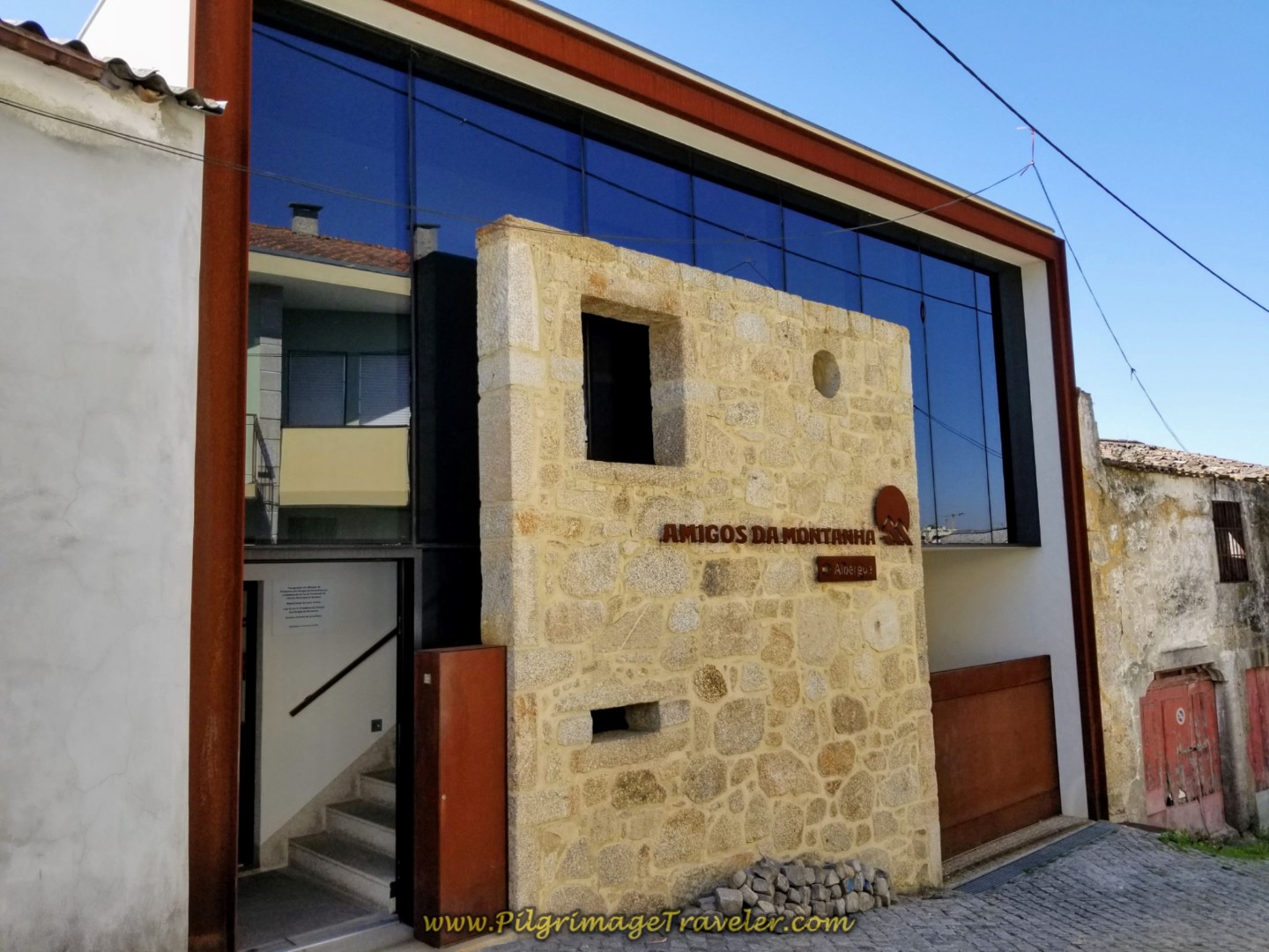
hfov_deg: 67.3
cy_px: 476
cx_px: 634
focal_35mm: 26
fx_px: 953
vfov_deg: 53.1
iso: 50
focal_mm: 4.3
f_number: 1.7
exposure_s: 1/1088
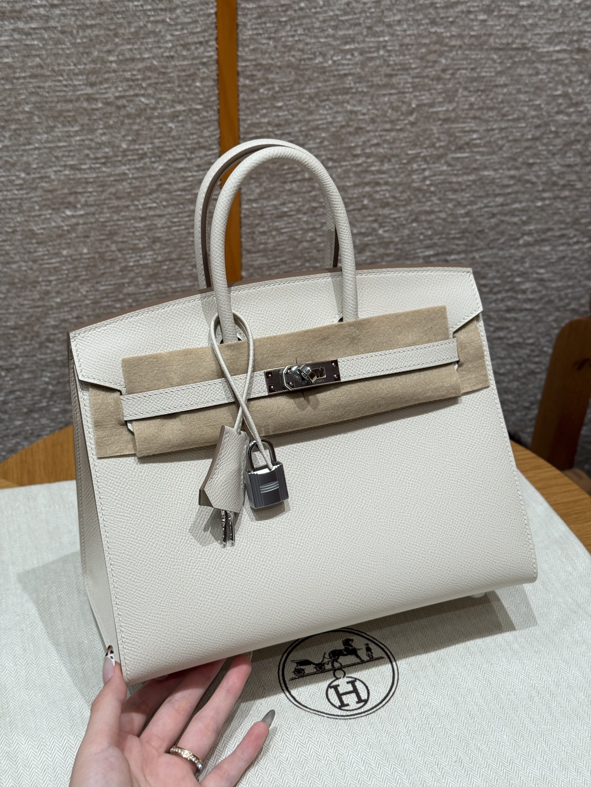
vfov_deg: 39.7
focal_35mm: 48
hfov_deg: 30.3
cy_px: 394
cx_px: 296
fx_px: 1093
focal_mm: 6.76
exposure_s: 1/122
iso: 64
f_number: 1.78
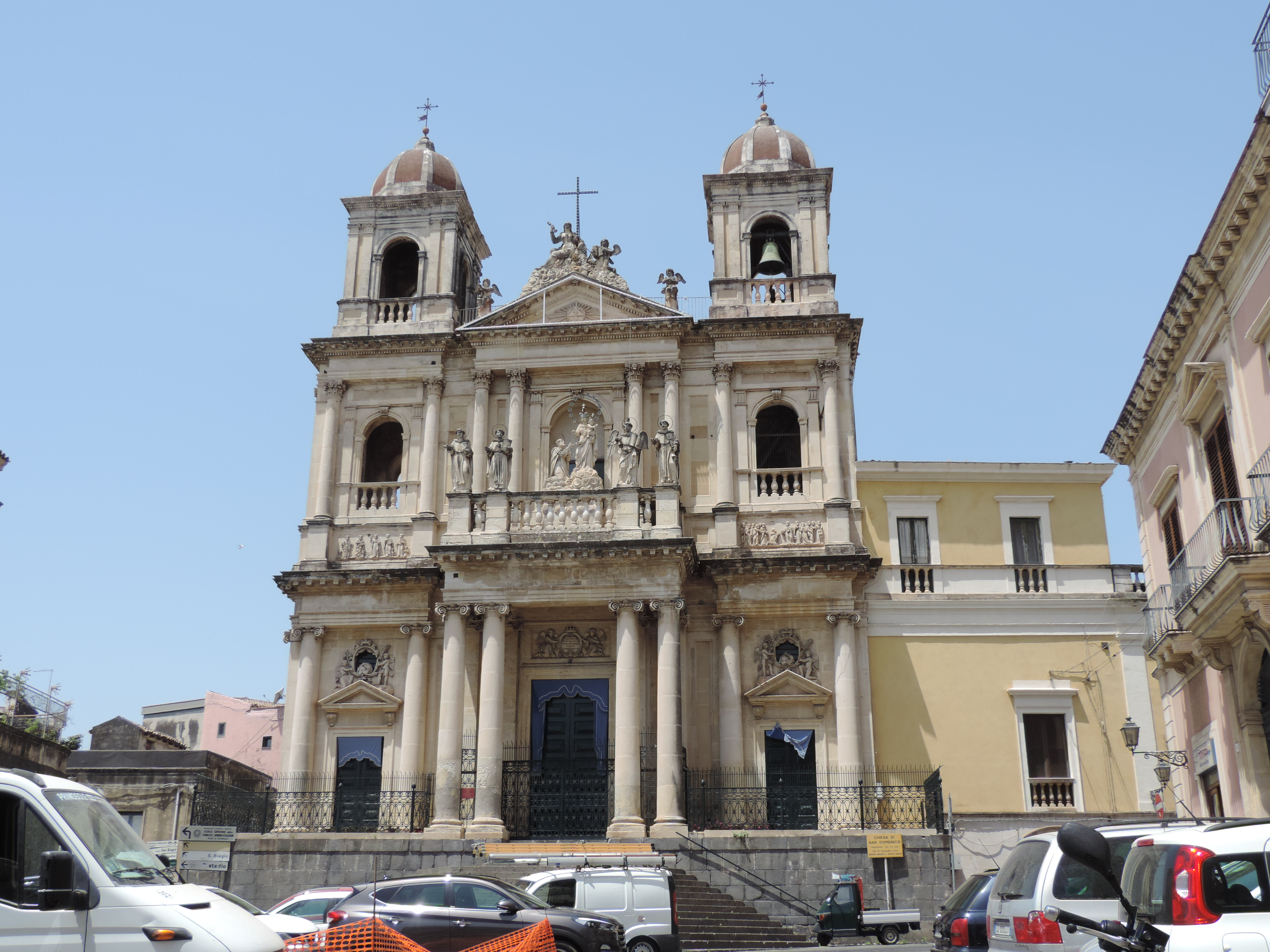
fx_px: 1284
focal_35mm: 35
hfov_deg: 52.6
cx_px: 635
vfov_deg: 40.7
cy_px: 476
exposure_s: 1/800
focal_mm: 6.2
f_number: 3.3
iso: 80
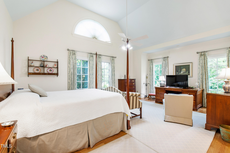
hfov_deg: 100.4
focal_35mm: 15
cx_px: 115
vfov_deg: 77.3
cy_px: 76
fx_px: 96
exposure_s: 1/1.67
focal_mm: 10
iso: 100
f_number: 8
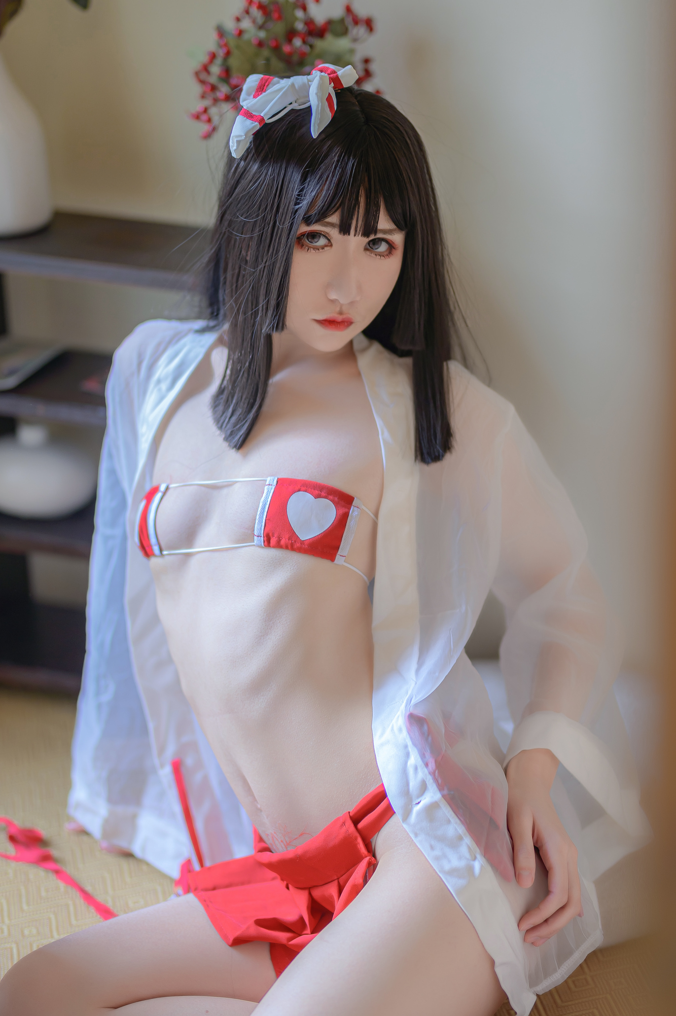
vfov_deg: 21.9
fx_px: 2622
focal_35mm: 93
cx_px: 364
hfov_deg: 14.7
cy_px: 490
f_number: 1.4
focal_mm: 85
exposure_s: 1/200
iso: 100
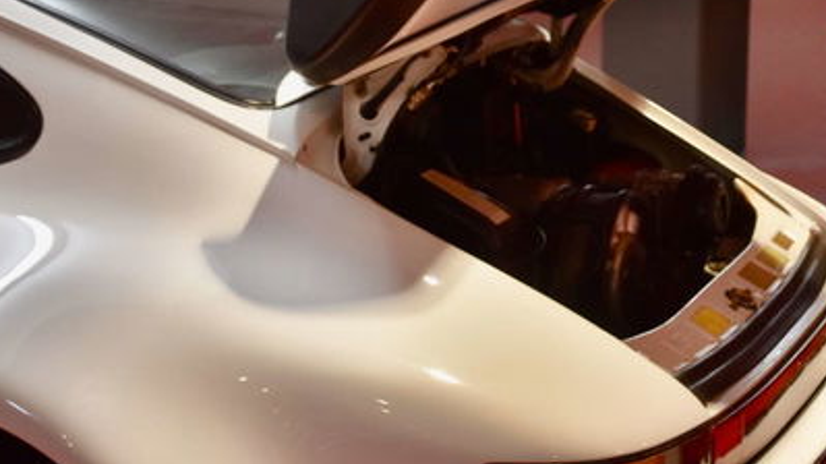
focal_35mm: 115
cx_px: 679
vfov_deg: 10.5
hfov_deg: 18.4
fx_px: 2518
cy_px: 151
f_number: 4.5
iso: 900
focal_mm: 38
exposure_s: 1/60
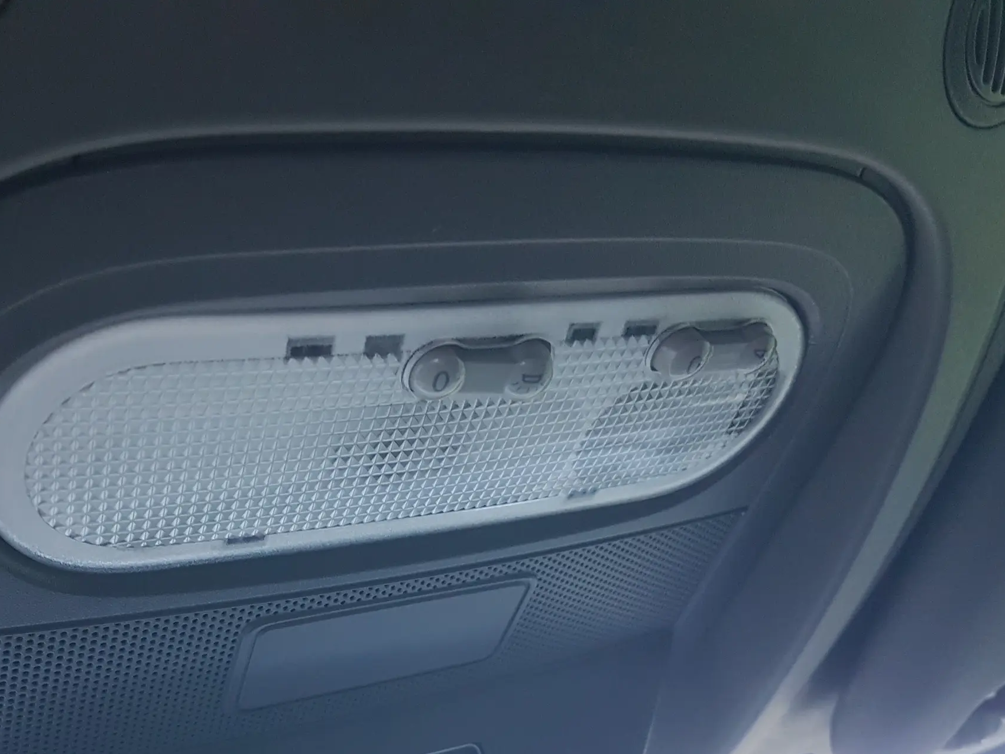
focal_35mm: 37
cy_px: 535
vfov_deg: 38.0
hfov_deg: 49.6
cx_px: 369
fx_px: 1074
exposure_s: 1/24
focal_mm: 4.2
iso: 160
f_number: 1.7
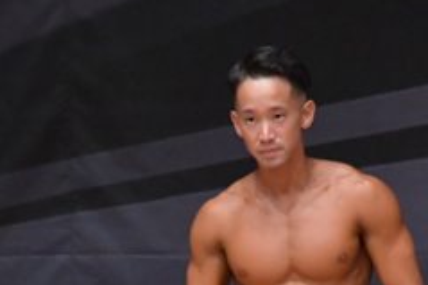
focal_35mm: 1021
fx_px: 12130
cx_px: 262
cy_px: 448
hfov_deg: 2.0
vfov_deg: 1.3
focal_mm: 210
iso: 6400
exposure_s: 1/400
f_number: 5.6
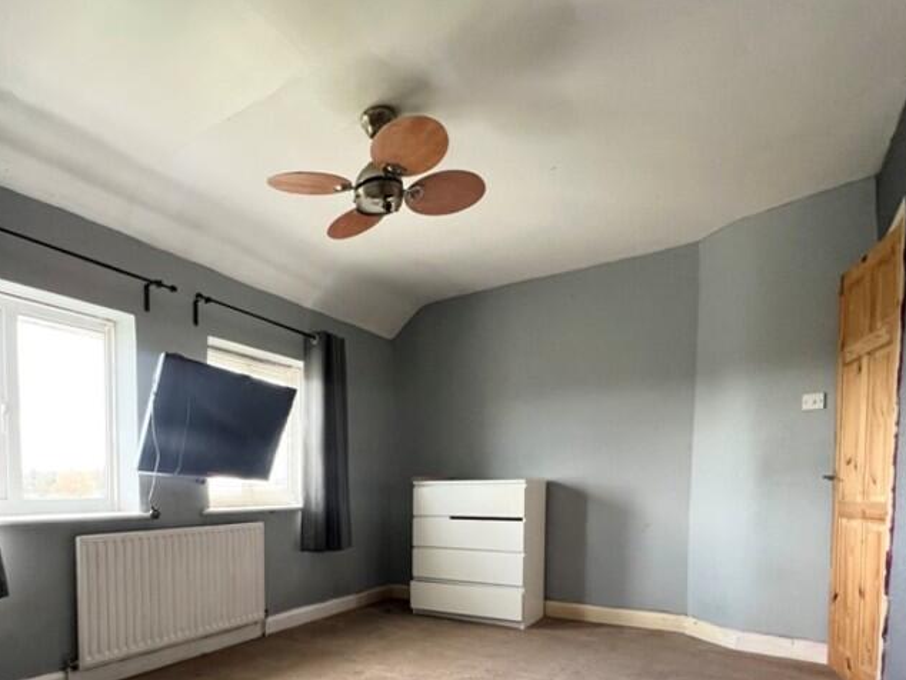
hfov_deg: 76.0
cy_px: 524
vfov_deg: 59.5
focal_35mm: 21
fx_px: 550
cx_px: 287
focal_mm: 1.57
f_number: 1.8
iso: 250
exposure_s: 1/67
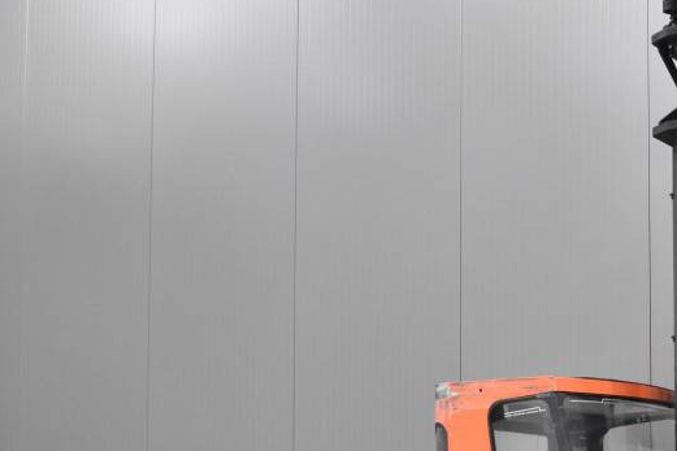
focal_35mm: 76
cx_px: 704
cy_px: 460
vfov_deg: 17.5
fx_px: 1429
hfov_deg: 25.1
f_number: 5
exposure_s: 1/50
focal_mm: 22
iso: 1600
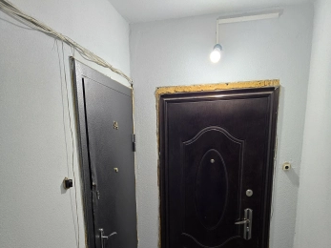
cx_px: 165
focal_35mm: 31
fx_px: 296
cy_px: 216
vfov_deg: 42.3
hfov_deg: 58.4
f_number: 1.7
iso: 400
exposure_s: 1/100
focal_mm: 6.3
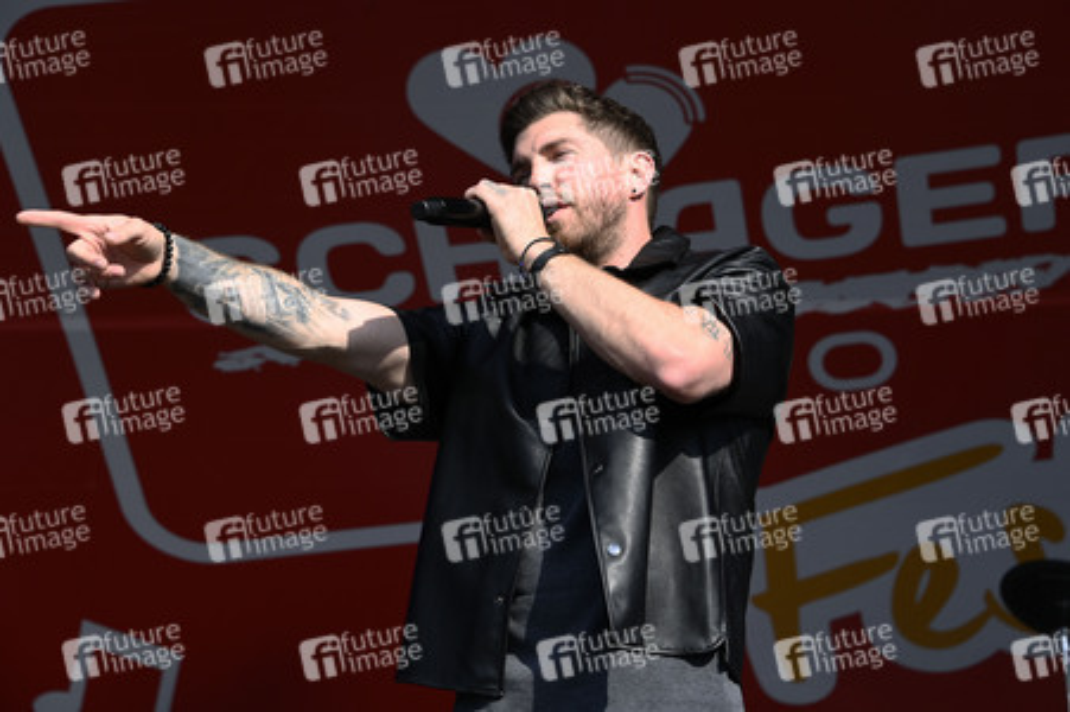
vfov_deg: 13.7
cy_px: 356
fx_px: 2970
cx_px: 535
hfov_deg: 20.4
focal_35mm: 100
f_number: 7.1
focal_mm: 100
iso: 100
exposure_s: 1/200
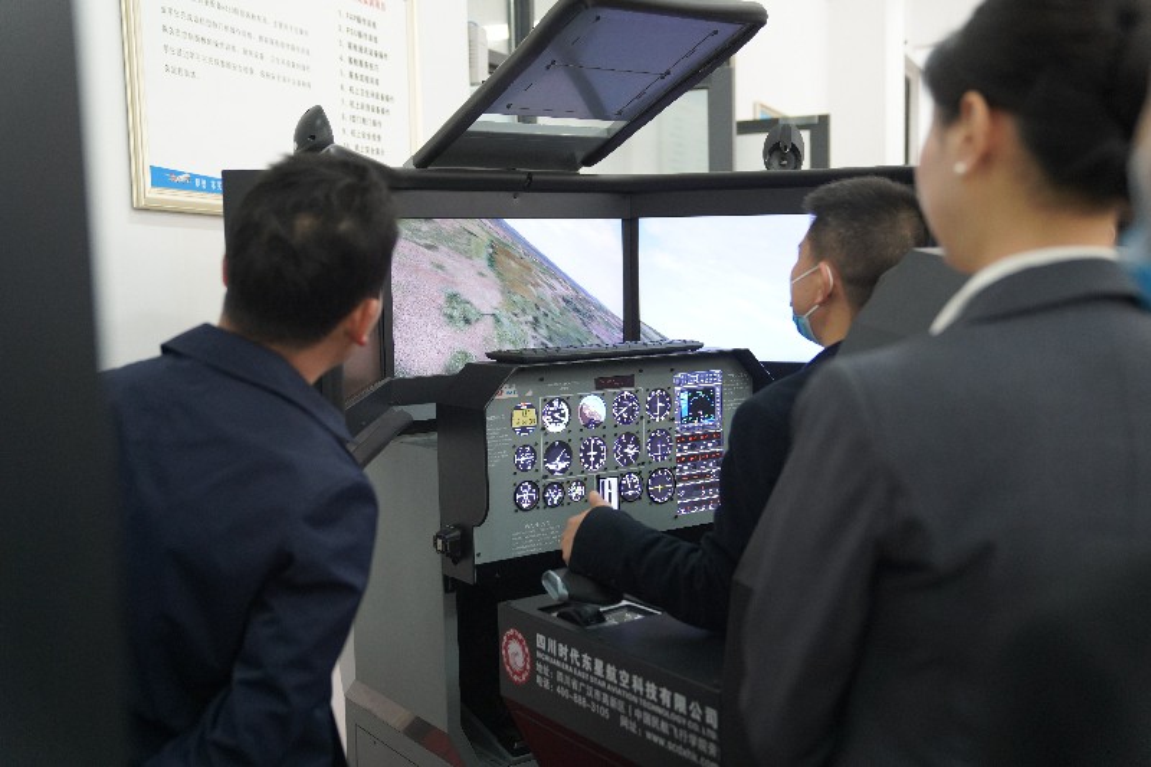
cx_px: 576
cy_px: 384
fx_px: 1247
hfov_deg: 49.6
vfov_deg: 34.2
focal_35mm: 39
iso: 2500
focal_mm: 39
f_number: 2.8
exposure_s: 1/125
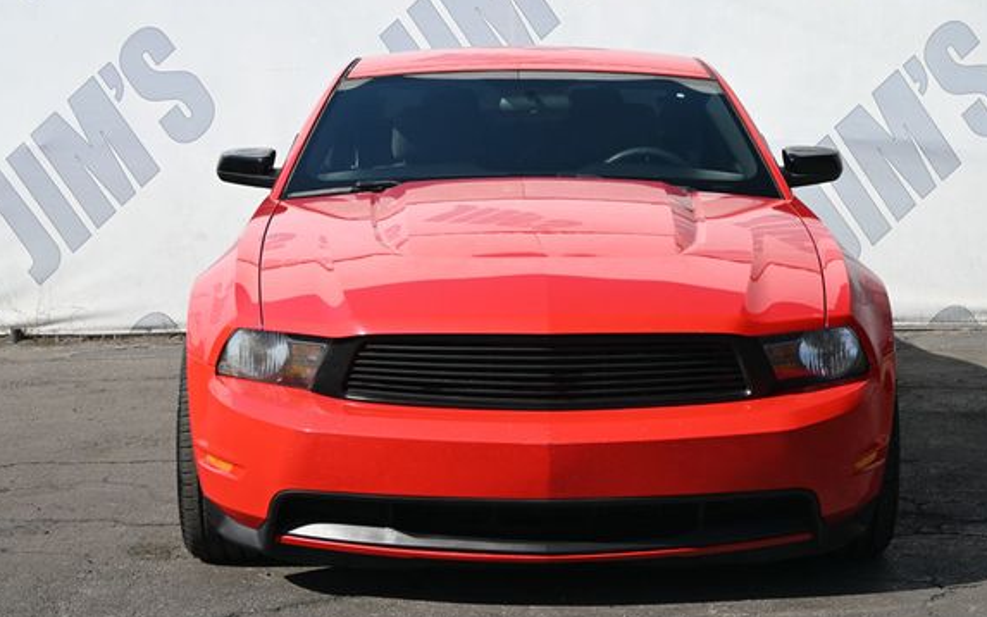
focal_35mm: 74
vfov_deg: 17.7
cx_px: 541
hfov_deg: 28.0
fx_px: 1979
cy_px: 267
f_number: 6
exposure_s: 1/250
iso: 110
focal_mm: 43
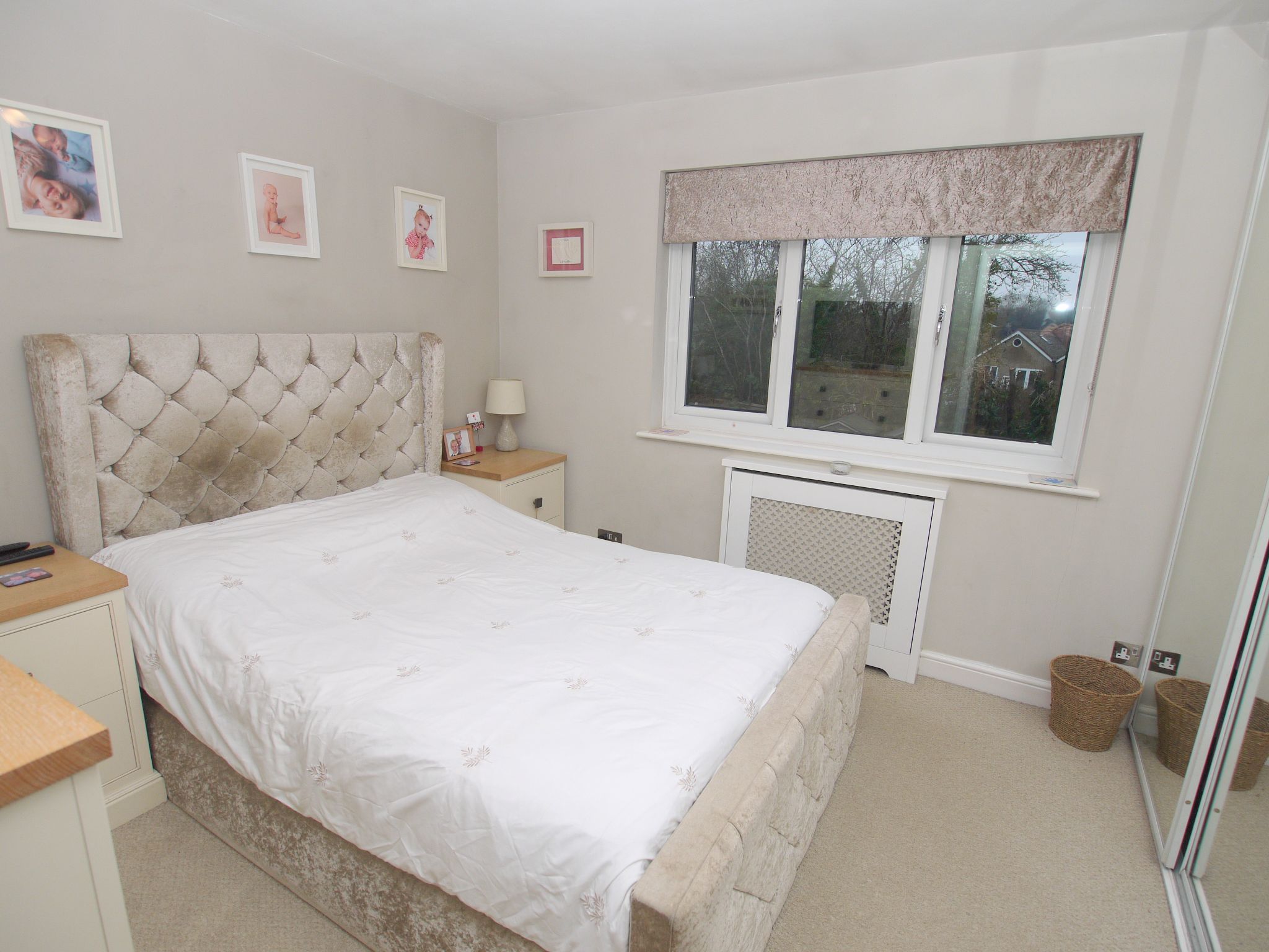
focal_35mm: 18
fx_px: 660
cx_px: 634
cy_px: 476
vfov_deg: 71.6
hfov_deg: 87.8
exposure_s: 1/60
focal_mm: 9
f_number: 4
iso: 100
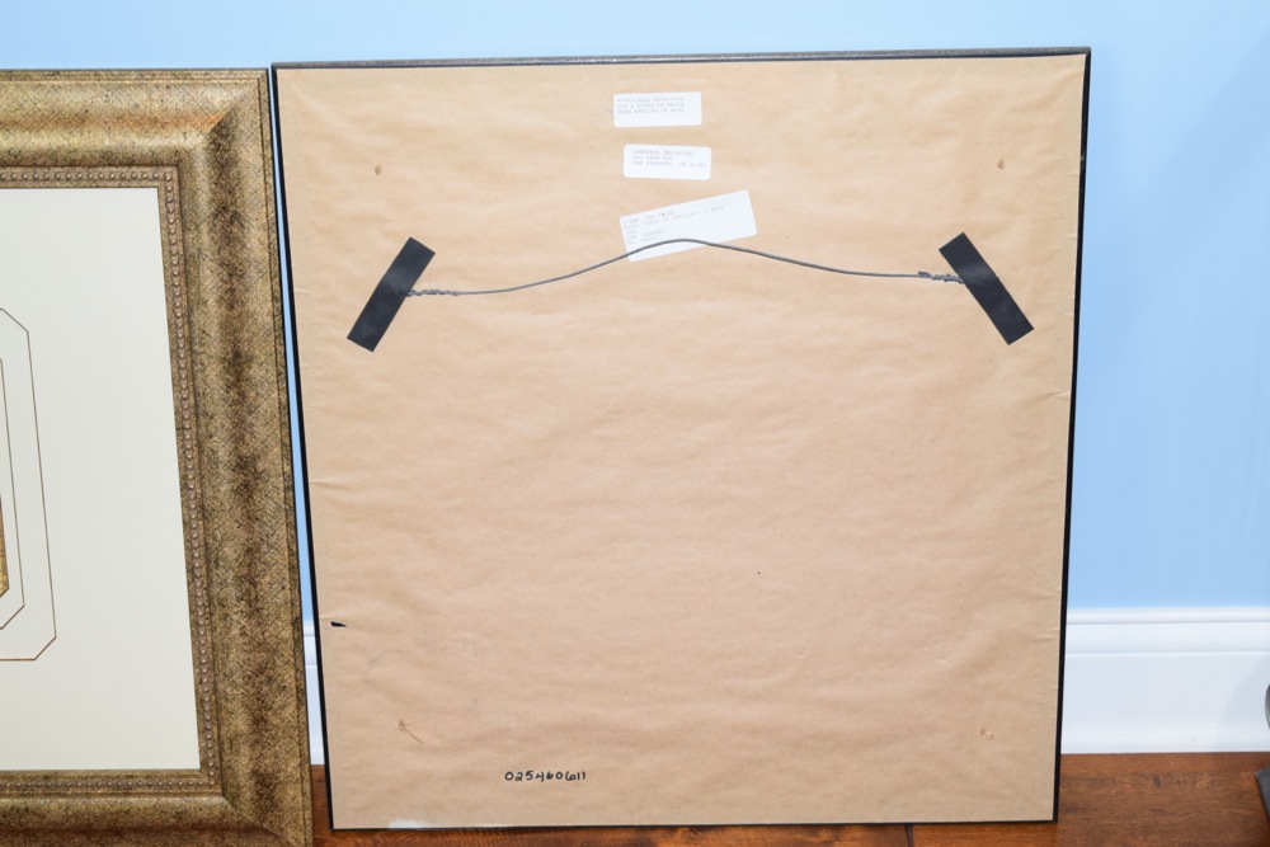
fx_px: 2646
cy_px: 424
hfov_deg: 27.0
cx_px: 635
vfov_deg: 18.2
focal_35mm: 75
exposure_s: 1/60
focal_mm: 50
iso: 800
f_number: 5.6
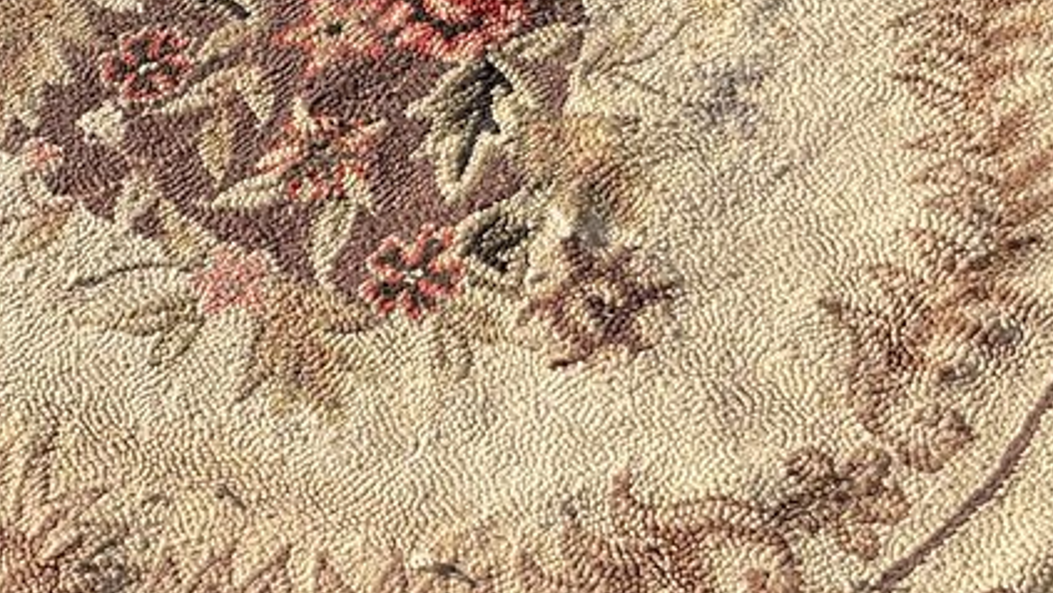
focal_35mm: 113
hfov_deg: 18.9
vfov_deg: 10.7
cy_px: 178
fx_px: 3155
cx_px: 335
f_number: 1.8
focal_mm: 3
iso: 16
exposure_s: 1/1412
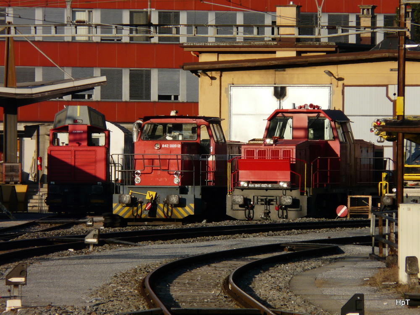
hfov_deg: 3.9
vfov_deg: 3.0
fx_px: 6115
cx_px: 210
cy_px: 158
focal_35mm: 504
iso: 100
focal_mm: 82.8
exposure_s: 1/400
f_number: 6.3
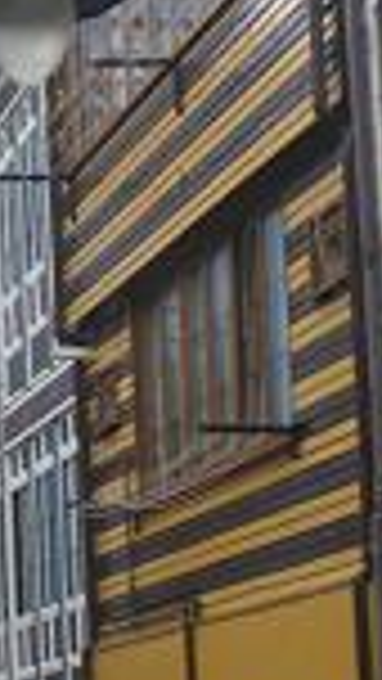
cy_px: 549
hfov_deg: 8.2
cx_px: -225
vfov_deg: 14.7
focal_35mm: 145
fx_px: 2610
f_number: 3.1
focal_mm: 6.3
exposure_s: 1/160
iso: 64
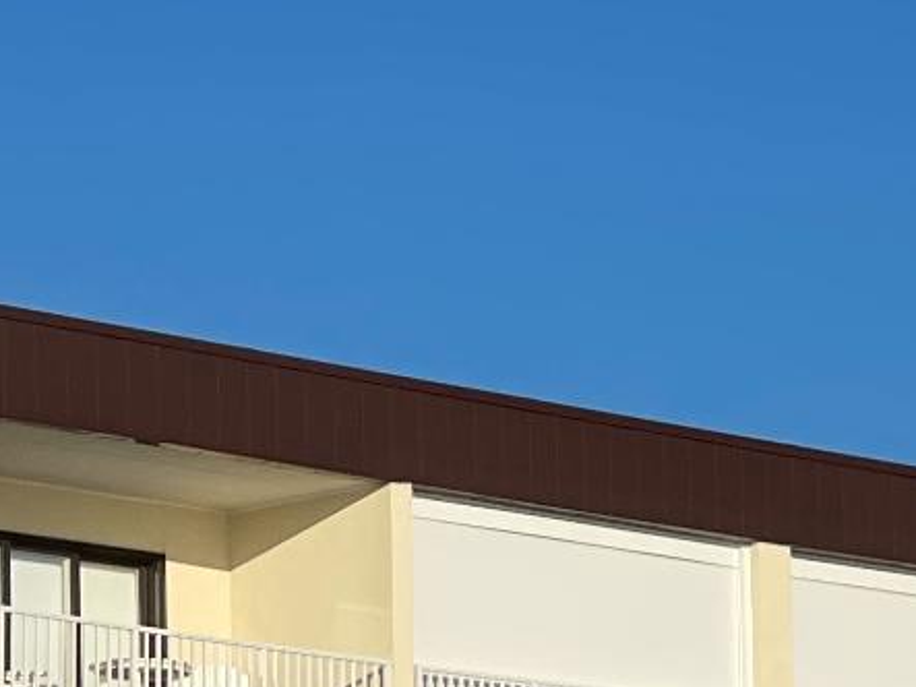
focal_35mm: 296
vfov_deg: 5.0
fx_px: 7831
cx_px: 1108
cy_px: 873
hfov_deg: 6.6
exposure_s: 1/2421
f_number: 2.2
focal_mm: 7.5
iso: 20
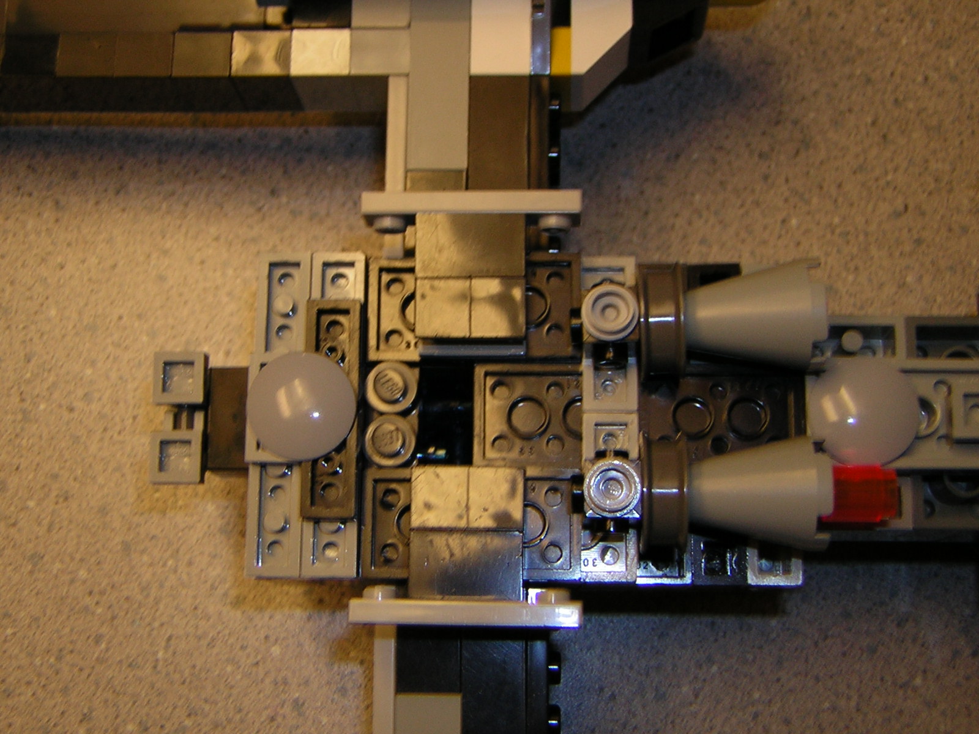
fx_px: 1442
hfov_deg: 37.5
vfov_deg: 28.6
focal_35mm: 51
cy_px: 367
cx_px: 490
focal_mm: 6.6
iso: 50
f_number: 3.1
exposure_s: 1/30
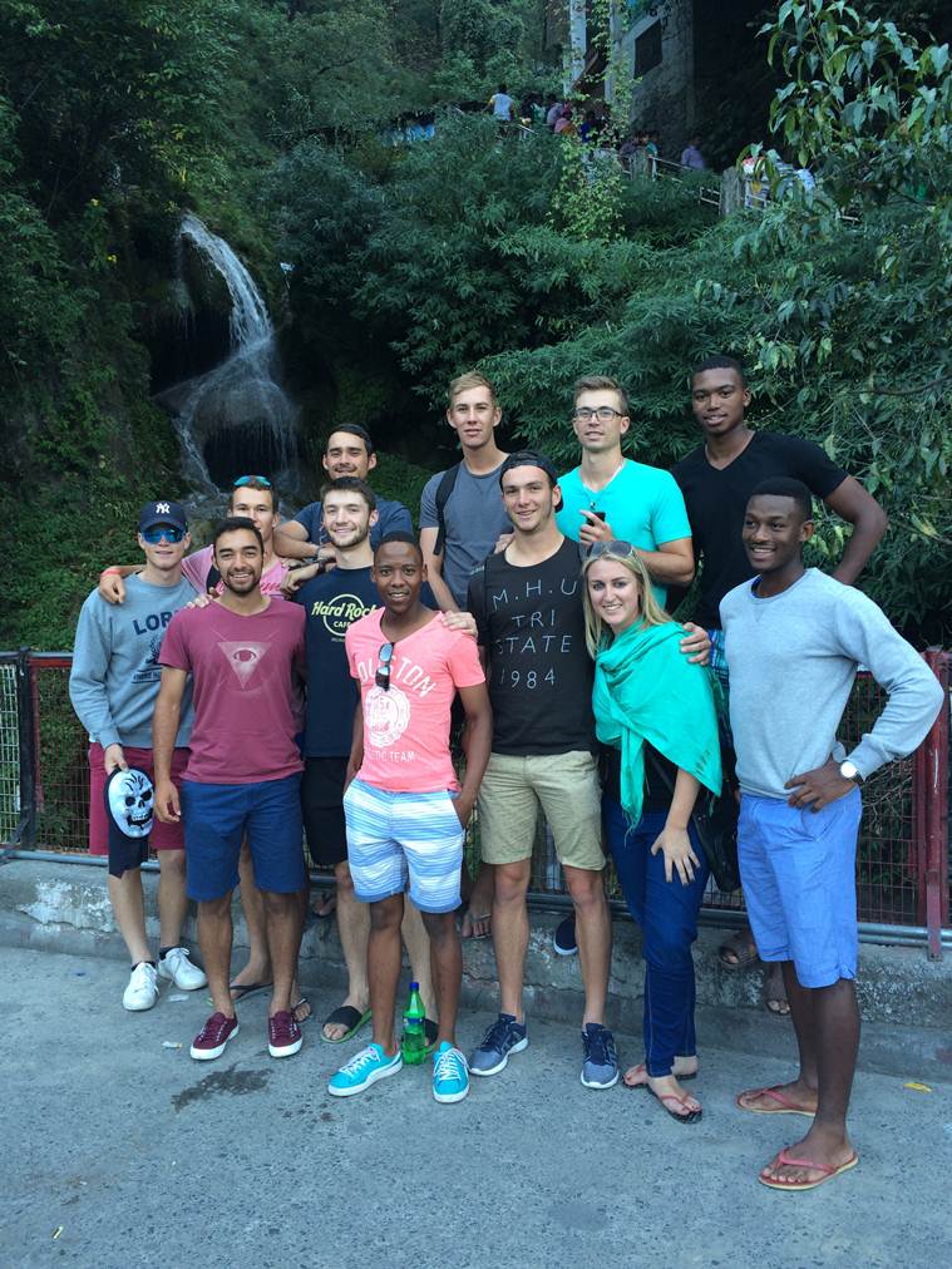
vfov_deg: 61.7
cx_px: 476
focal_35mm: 29
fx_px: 1063
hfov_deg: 48.2
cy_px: 634
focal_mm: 4.15
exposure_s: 1/50
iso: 40
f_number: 2.2
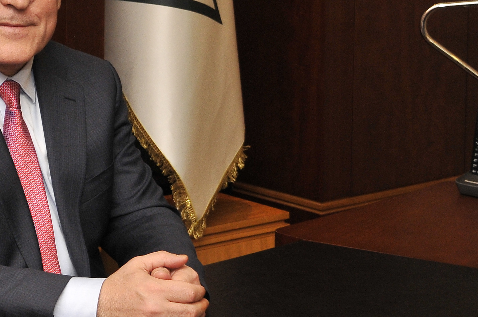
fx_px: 1371
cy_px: -20
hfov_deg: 19.5
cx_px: 72
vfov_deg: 13.0
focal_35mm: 103
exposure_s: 1/60
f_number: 7.1
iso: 500
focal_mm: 25
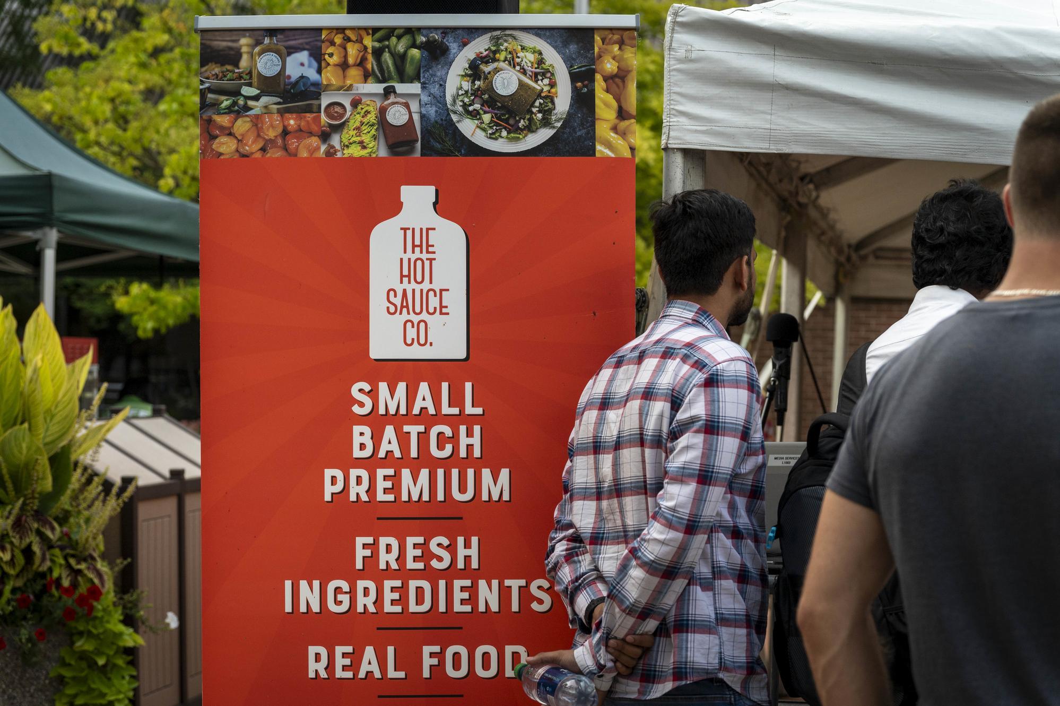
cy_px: 353
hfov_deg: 31.9
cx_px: 530
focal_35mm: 63
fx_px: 1854
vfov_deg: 21.5
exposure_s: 1/2500
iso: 400
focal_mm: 63
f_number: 4
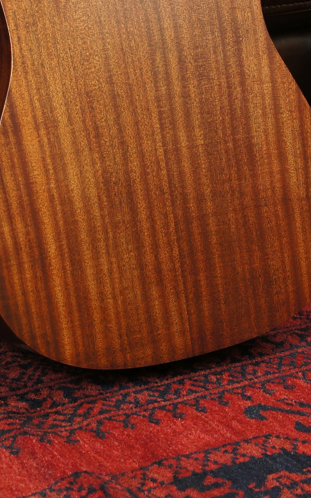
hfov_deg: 12.5
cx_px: 141
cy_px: 100
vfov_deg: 19.6
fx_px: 1424
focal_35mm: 105
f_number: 8
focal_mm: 40
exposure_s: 1/13
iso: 400
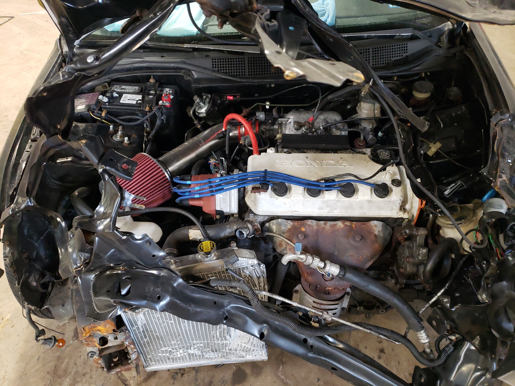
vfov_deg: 53.1
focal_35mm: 26
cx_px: 258
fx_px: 387
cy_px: 193
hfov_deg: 67.3
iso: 271
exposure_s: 1/40
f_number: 1.5
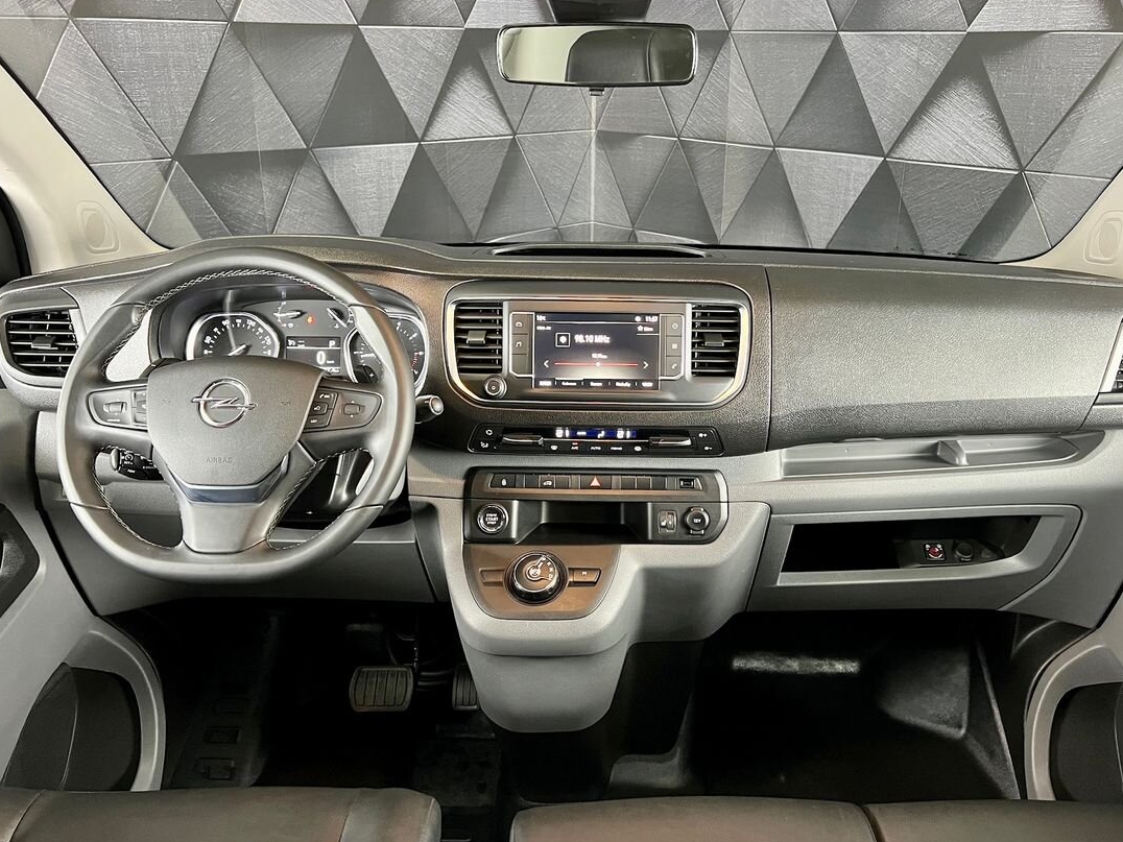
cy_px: 392
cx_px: 595
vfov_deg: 48.2
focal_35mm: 29
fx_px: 941
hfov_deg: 61.6
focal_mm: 5.7
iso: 500
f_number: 1.5
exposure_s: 1/50
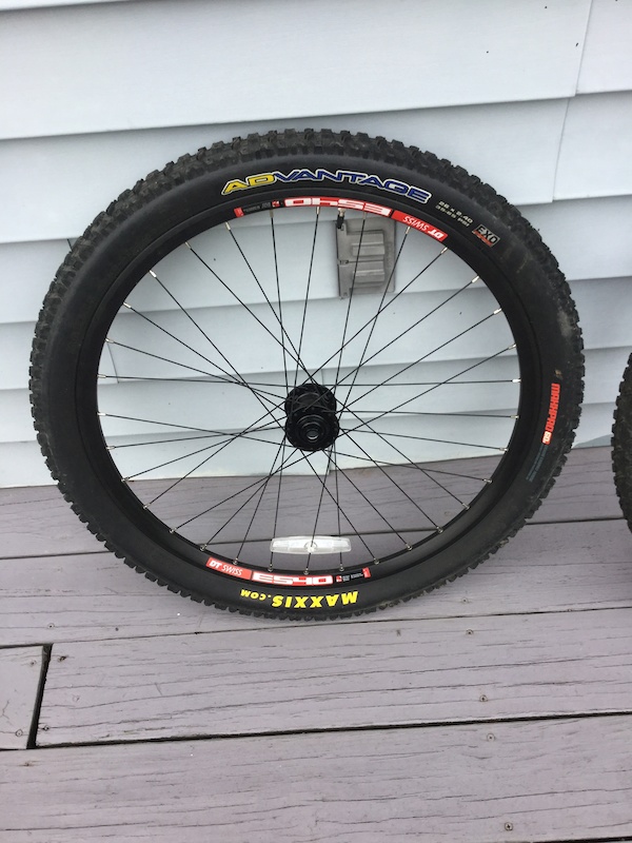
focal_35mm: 31
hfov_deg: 45.4
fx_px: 755
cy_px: 422
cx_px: 316
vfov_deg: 58.4
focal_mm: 3.3
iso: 32
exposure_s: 1/60
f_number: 2.4
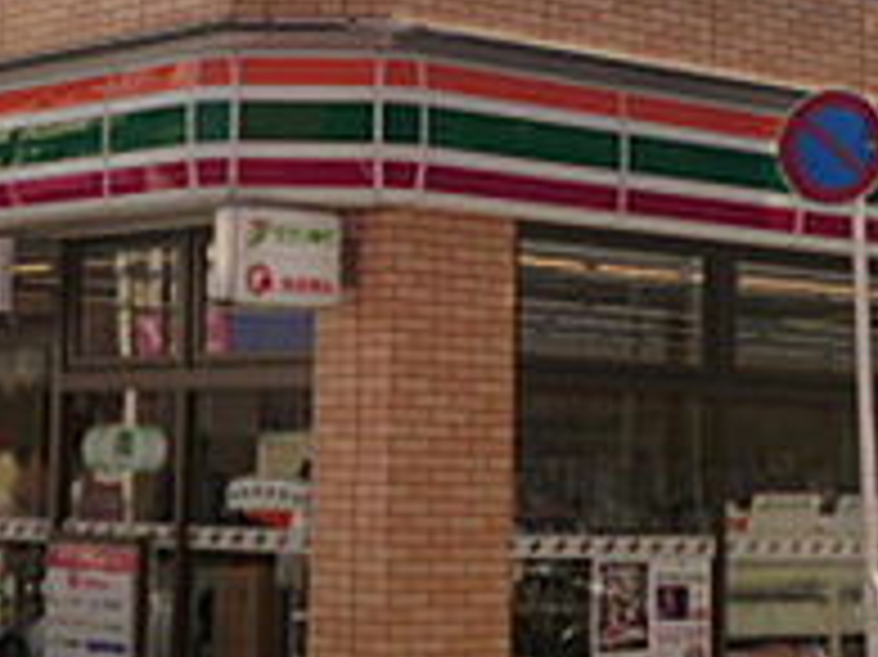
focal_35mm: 105
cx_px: 320
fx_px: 2662
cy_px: 14
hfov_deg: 18.7
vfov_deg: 13.9
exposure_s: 1/1300
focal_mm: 5.7
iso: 160
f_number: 2.9
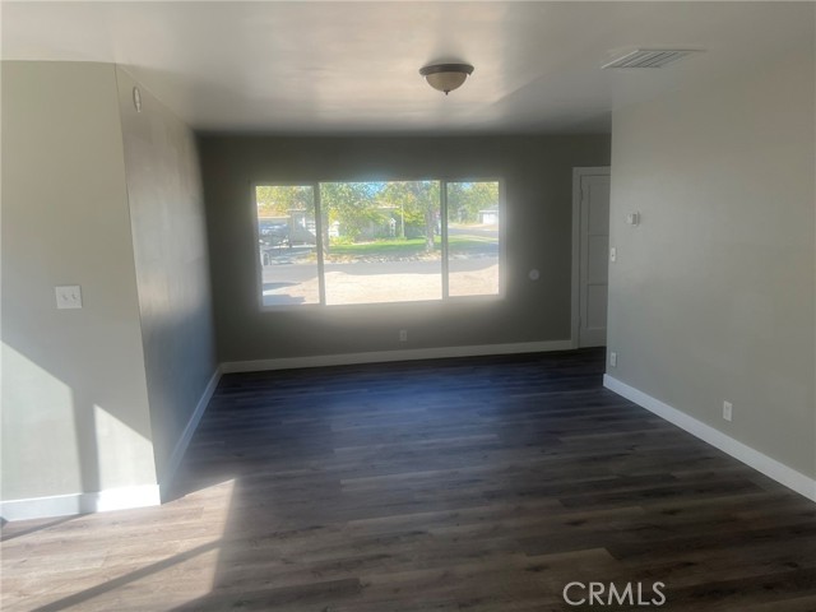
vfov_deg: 53.1
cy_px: 306
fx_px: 613
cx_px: 408
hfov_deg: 67.3
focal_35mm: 26
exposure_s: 1/448
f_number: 1.5
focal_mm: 5.7
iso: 50
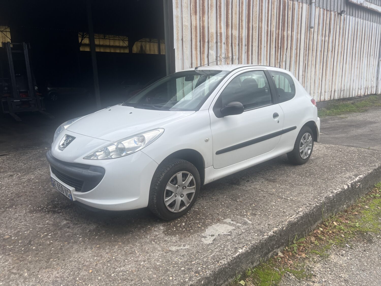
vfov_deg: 53.1
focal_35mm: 26
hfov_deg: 67.3
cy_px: 143
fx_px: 286
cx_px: 190
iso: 50
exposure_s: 1/1511
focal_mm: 5.7
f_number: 1.5
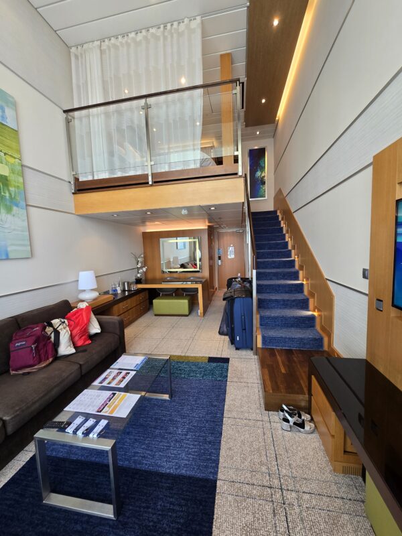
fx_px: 201
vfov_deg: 106.2
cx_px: 201
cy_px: 268
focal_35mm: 13
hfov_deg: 89.9
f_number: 2.2
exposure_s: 1/60
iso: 125
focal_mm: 2.2
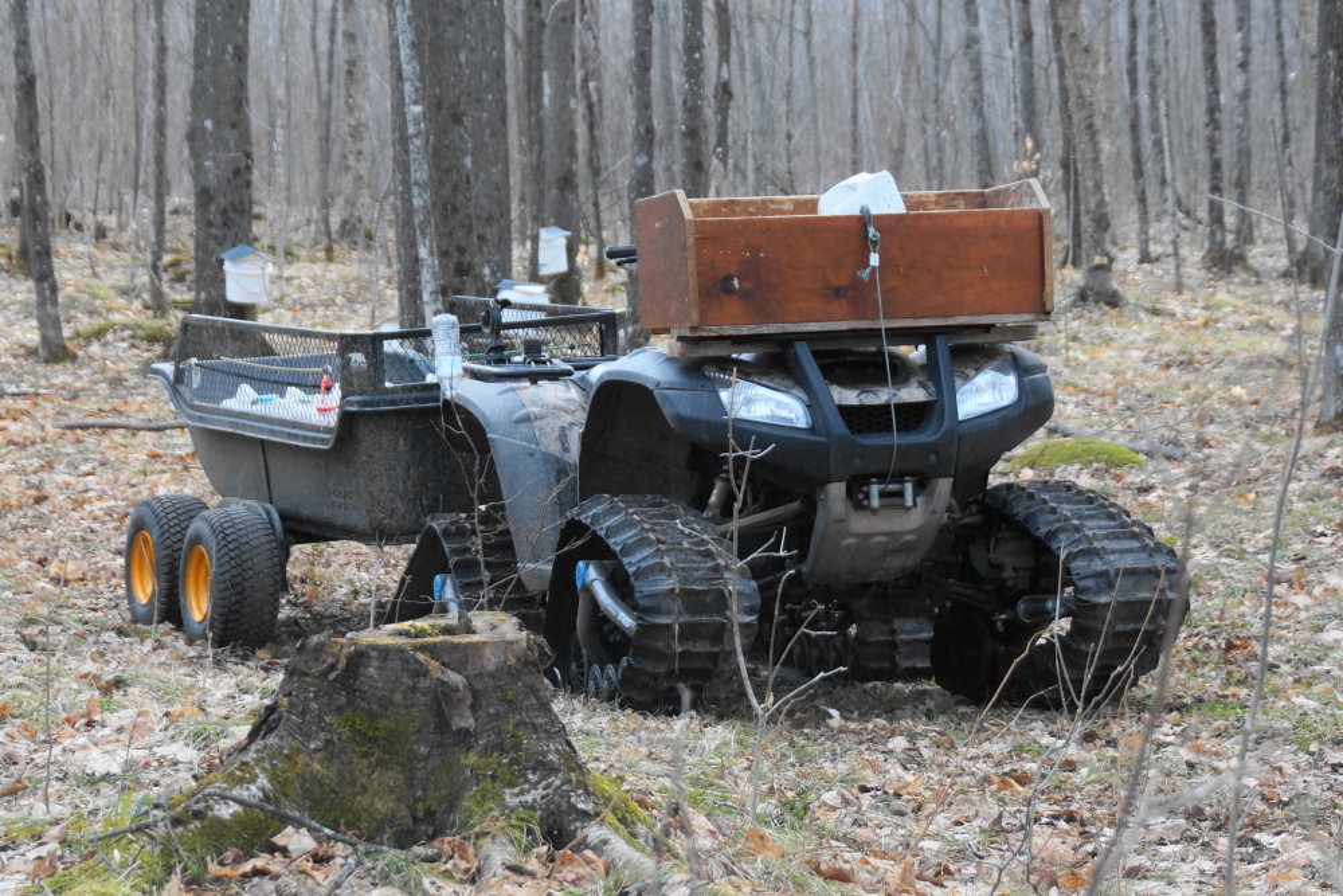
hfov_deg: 16.3
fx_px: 4701
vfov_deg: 10.9
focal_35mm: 126
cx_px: 672
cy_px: 448
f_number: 5
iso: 640
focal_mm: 60
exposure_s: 1/100
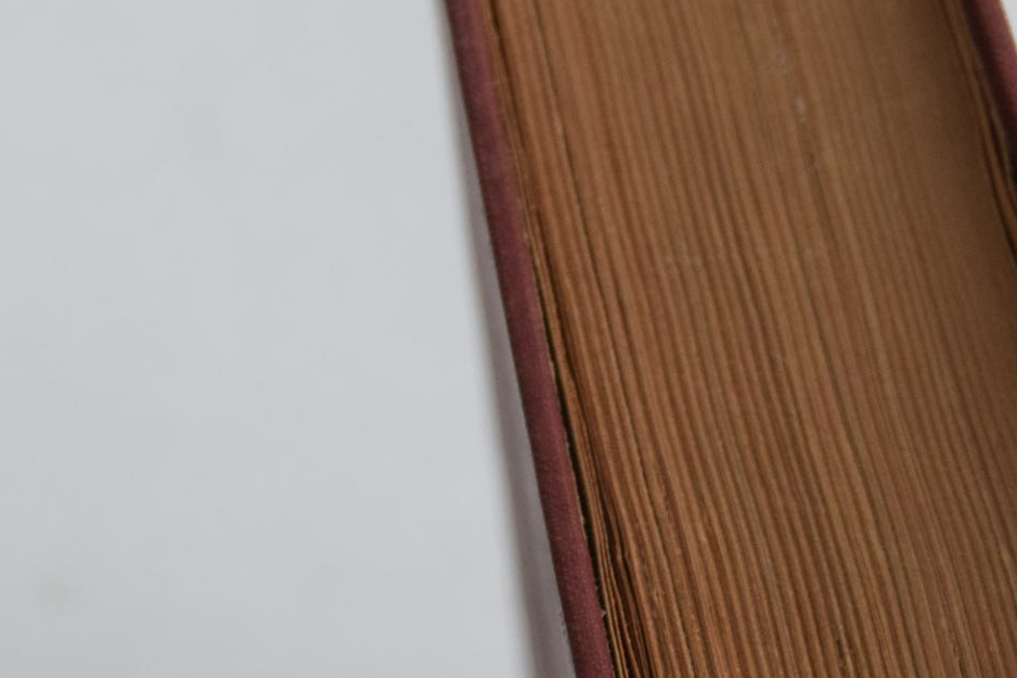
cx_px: 802
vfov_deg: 7.5
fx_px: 5140
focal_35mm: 182
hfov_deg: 11.3
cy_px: 810
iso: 800
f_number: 5.6
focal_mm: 38
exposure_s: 1/125
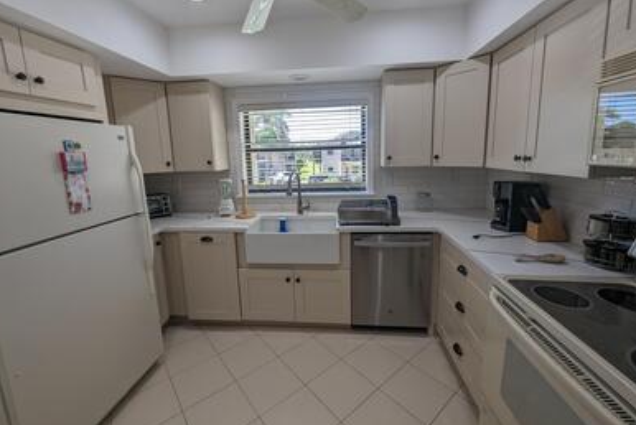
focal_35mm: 14
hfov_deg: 104.2
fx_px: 248
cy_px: 191
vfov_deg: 81.1
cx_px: 315
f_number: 2.2
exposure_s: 1/140
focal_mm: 1.95
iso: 49
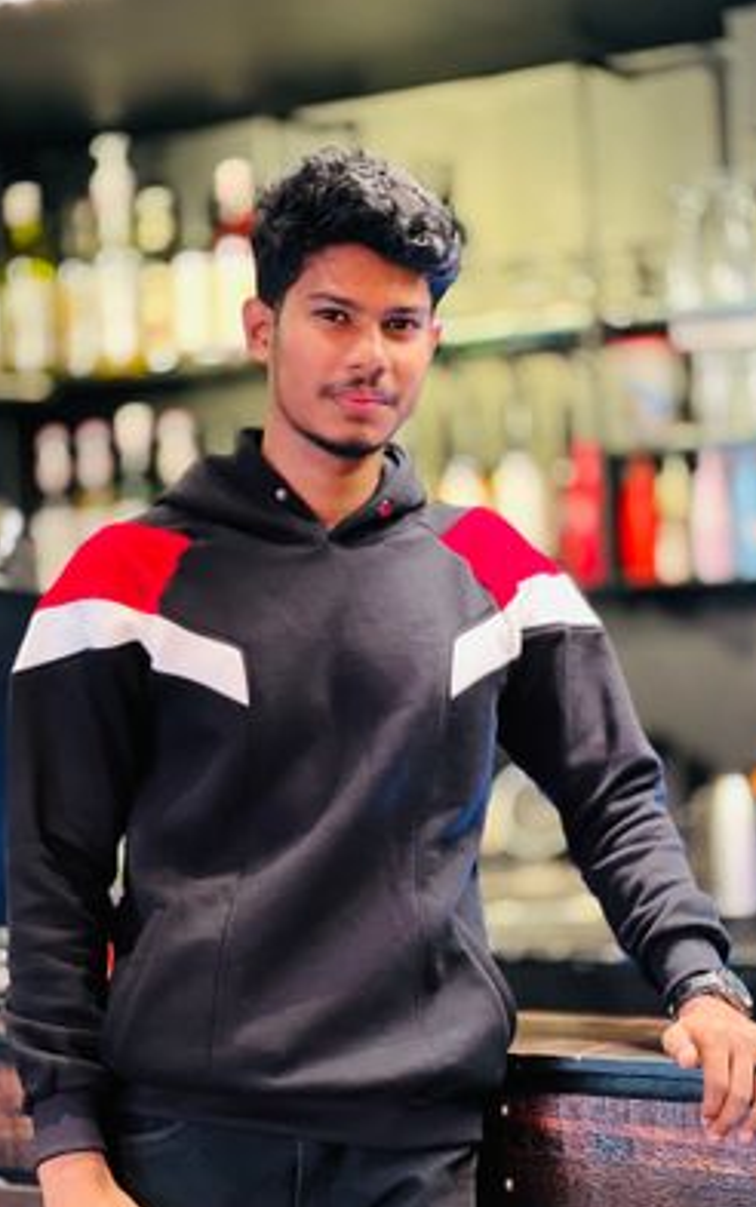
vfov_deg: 24.9
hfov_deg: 15.7
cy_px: 602
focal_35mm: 83
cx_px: 378
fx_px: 2733
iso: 500
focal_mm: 9
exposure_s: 1/14
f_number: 2.8
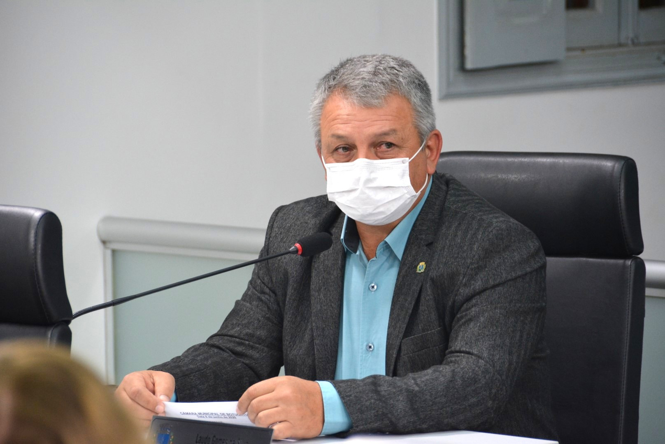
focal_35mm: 300
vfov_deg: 4.6
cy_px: 222
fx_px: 5545
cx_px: 332
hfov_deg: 6.9
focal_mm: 200
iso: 1600
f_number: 5.6
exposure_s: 1/125
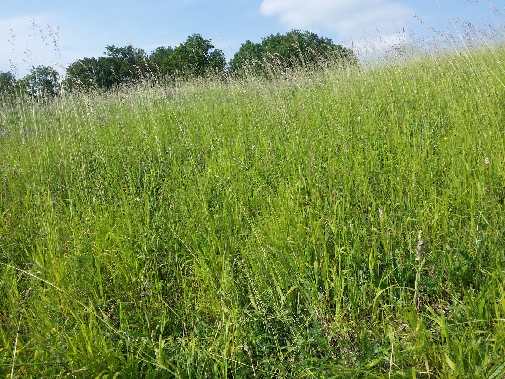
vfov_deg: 45.5
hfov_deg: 58.3
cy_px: 190
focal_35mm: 31
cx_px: 252
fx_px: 452
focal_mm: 4.13
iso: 50
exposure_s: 1/1104
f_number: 2.2
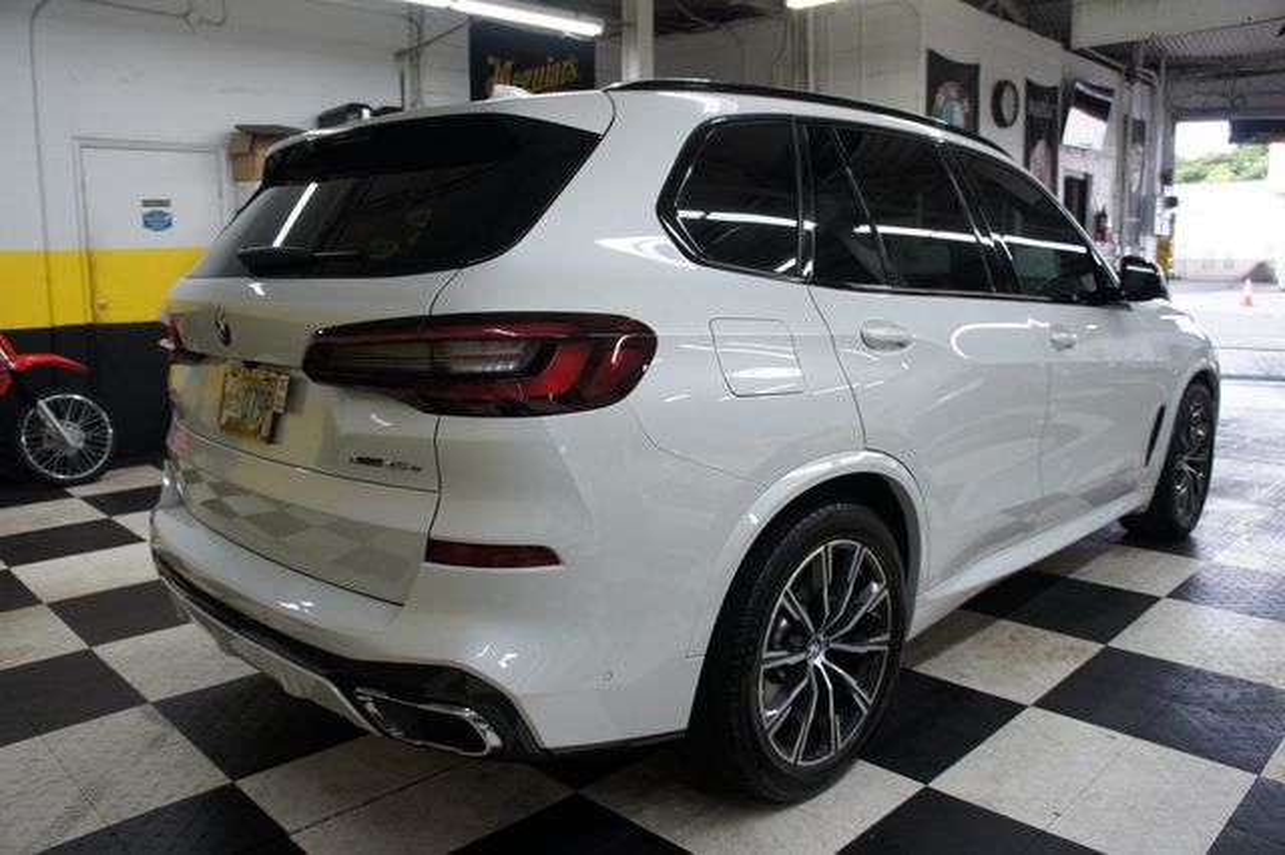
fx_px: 963
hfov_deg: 67.4
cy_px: 428
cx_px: 642
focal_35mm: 27
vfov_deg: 47.9
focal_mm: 18
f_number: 4
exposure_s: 1/30
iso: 200
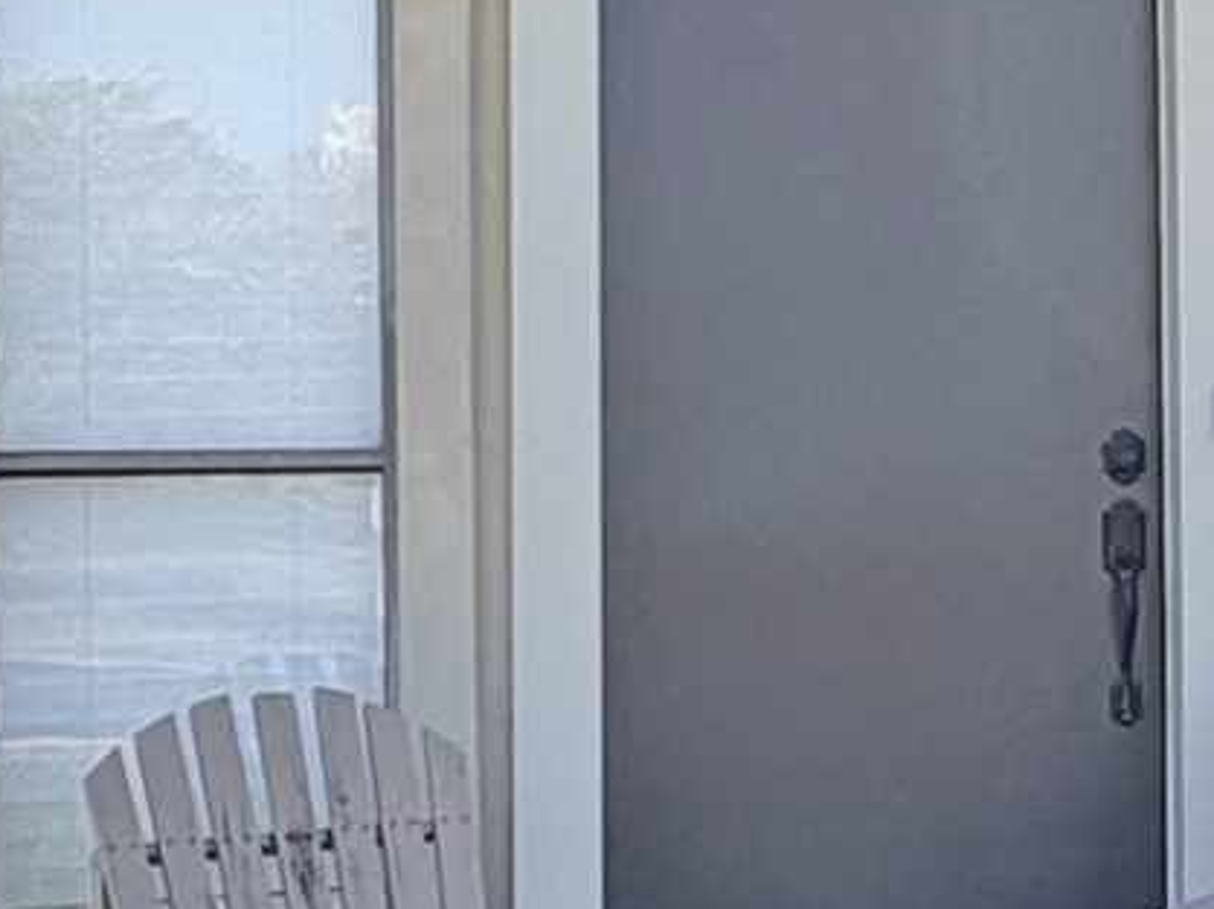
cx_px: 1772
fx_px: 3610
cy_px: 383
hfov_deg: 17.4
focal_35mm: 103
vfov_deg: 14.3
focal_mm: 2.22
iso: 40
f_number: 2.2
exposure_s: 1/347
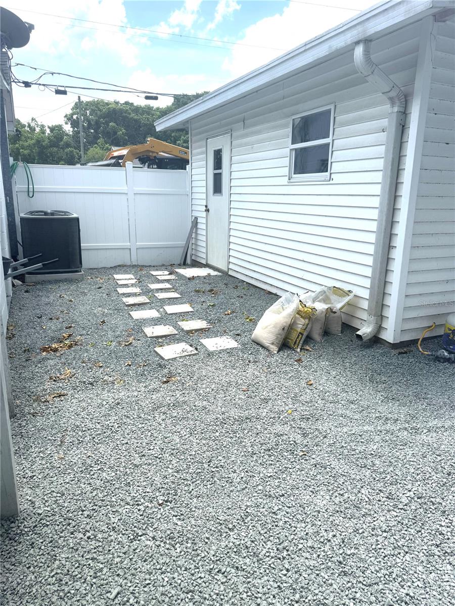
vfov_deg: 71.6
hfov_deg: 56.8
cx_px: 228
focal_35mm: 24
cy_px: 303
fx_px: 421
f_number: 1.78
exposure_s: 1/3247
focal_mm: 6.76
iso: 80
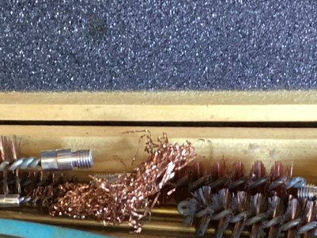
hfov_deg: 16.7
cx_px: 61
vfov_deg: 12.5
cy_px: 257
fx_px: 1072
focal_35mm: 117
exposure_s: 1/25
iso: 400
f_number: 2.4
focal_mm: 3.3
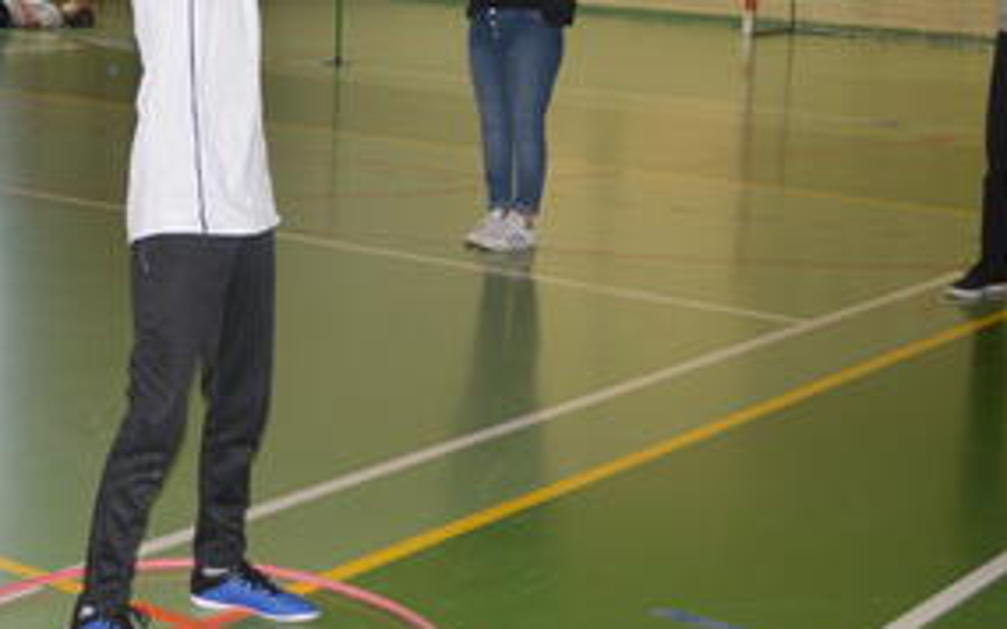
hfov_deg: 26.2
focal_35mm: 78
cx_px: 272
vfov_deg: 16.6
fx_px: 2140
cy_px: 147
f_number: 4
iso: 360
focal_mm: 24
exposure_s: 1/125
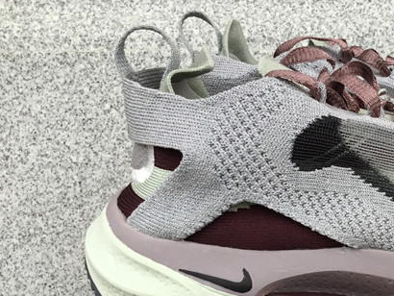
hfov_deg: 26.6
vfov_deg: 21.0
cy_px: 282
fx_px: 774
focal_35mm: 68
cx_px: 418
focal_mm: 3.3
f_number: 2.4
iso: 25
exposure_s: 1/50
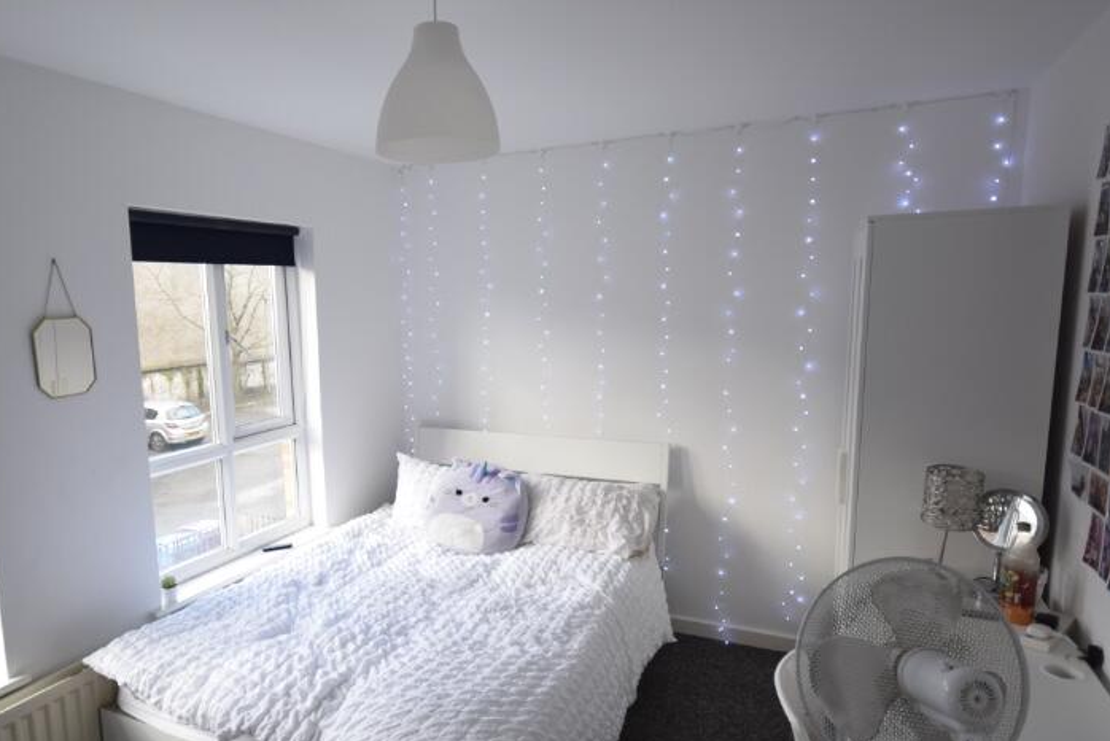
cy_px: 402
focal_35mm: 22
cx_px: 464
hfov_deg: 78.0
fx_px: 679
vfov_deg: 57.2
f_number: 4.5
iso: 400
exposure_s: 1/80
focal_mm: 10
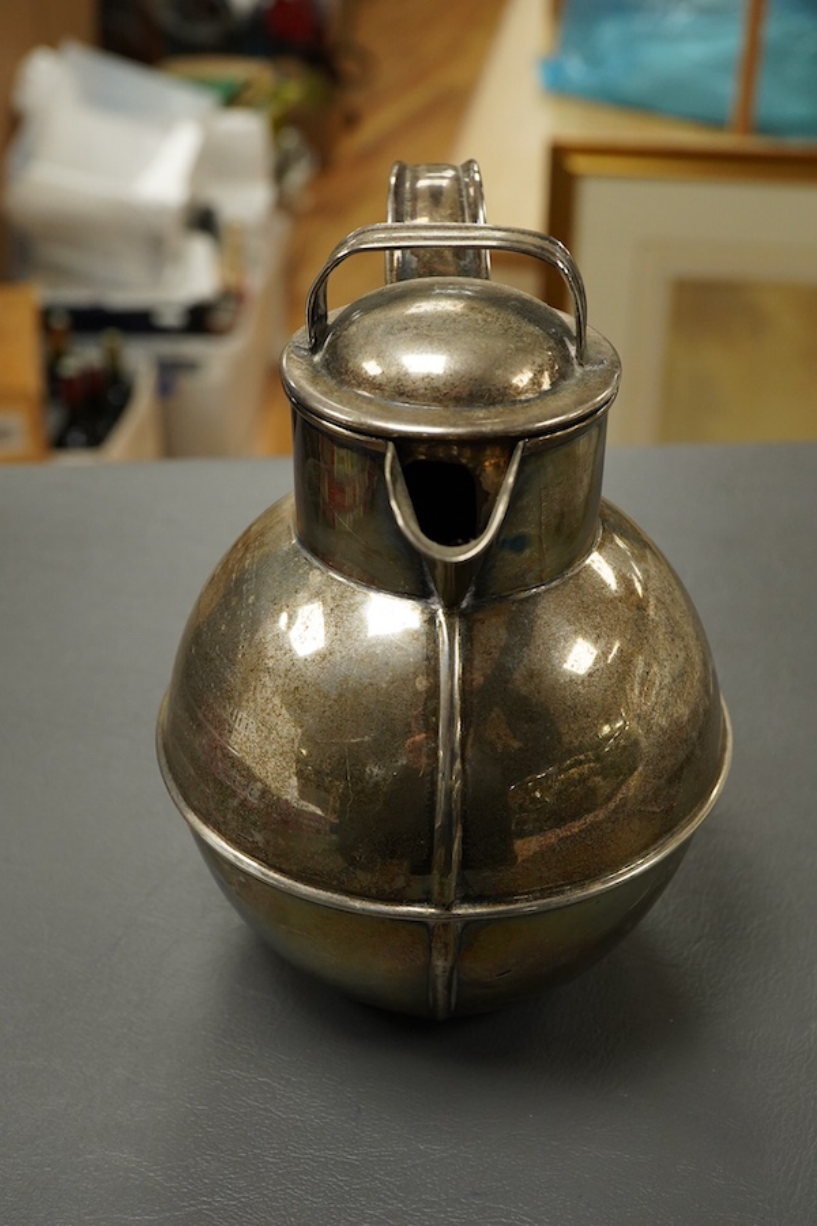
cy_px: 613
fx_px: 1532
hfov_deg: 29.9
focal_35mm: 45
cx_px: 408
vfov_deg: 43.6
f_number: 11
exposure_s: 1/125
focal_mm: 30
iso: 1600
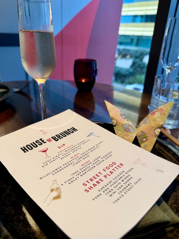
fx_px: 165
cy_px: 120
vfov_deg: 71.6
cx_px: 90
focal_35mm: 24
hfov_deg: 56.8
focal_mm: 6.76
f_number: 1.78
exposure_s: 1/118
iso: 64
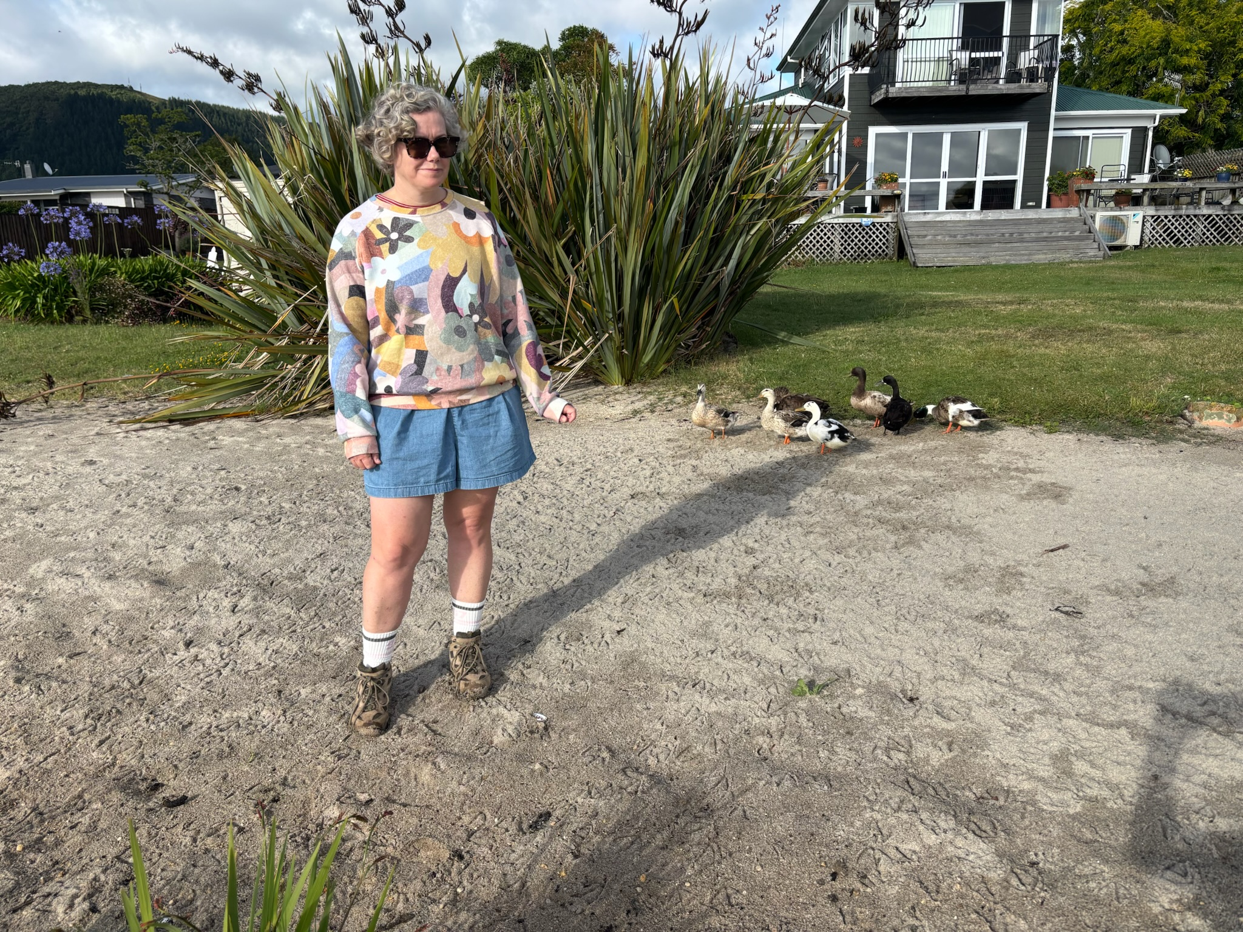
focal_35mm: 26
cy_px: 466
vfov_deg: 53.1
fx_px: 934
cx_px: 622
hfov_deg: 67.3
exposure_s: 1/2105
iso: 50
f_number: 1.6
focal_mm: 5.96
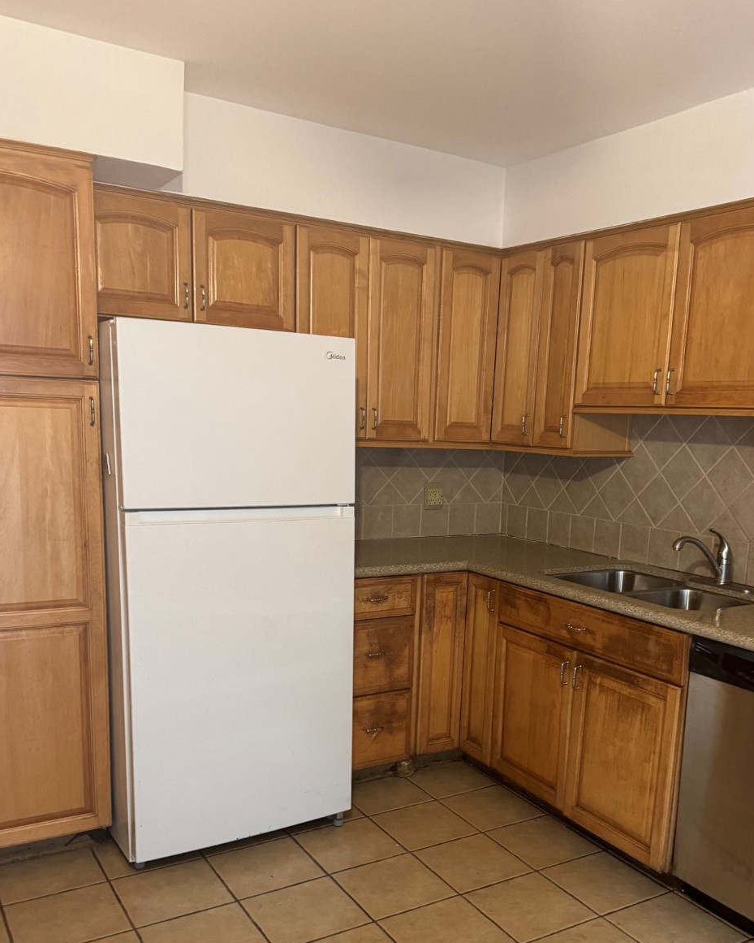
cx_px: 437
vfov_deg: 56.5
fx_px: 865
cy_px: 590
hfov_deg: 47.0
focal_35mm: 31
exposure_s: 1/60
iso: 400
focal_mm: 6.76
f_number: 1.78
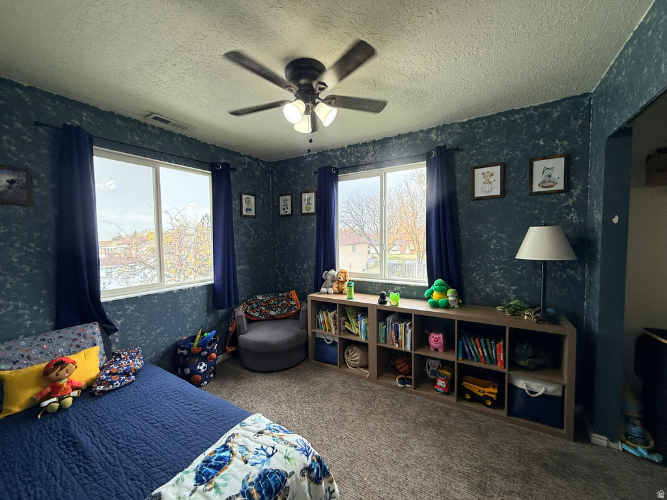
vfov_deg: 85.7
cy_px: 250
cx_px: 334
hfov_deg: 102.1
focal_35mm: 14
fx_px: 270
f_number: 2.2
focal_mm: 2.22
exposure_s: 1/120
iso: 125
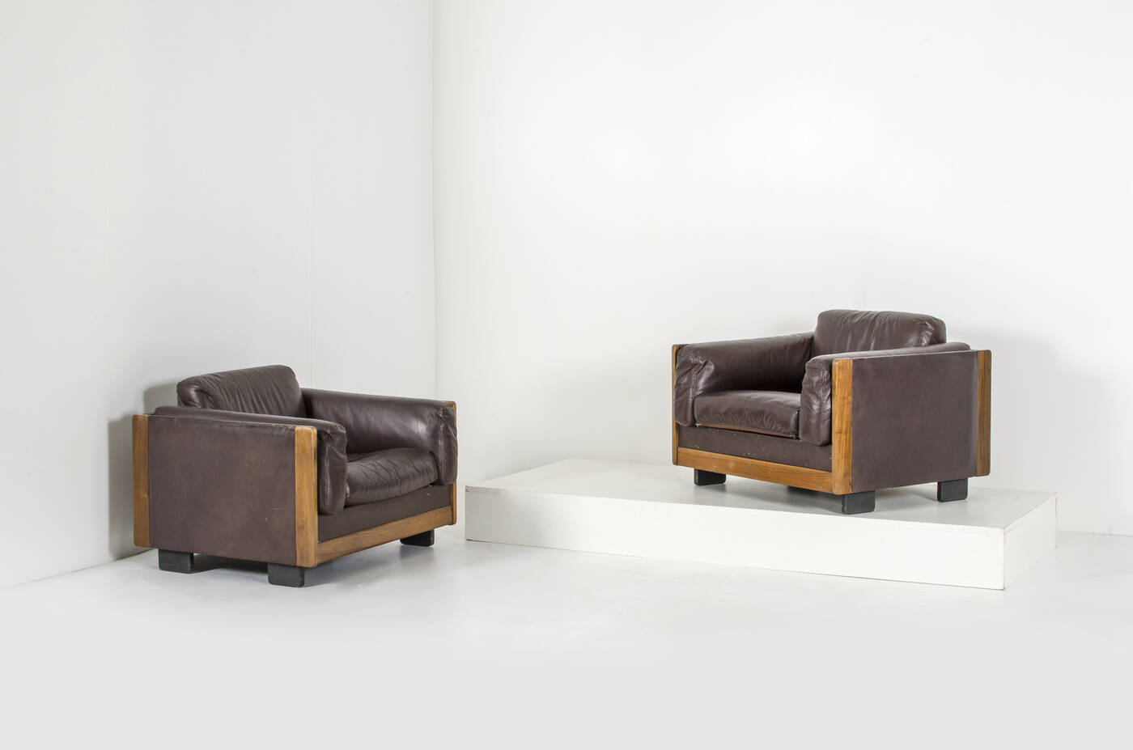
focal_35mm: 52
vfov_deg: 25.6
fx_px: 1649
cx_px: 566
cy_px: 375
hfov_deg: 37.9
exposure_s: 1/200
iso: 125
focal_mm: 35
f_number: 20
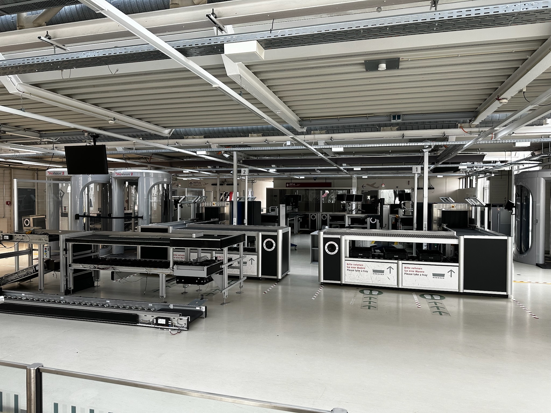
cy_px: 206
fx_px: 382
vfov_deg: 56.8
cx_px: 276
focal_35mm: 24
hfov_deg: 71.6
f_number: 1.78
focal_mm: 6.86
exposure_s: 1/121
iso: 160
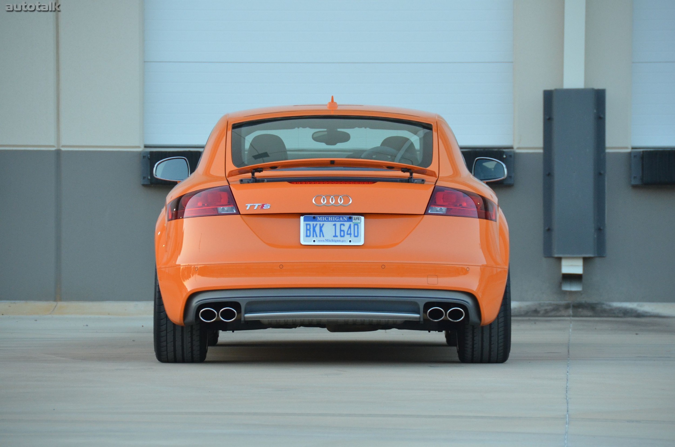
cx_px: 338
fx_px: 4210
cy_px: 224
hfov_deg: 9.2
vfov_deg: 6.1
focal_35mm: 225
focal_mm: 150
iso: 1600
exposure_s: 1/250
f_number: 5.6
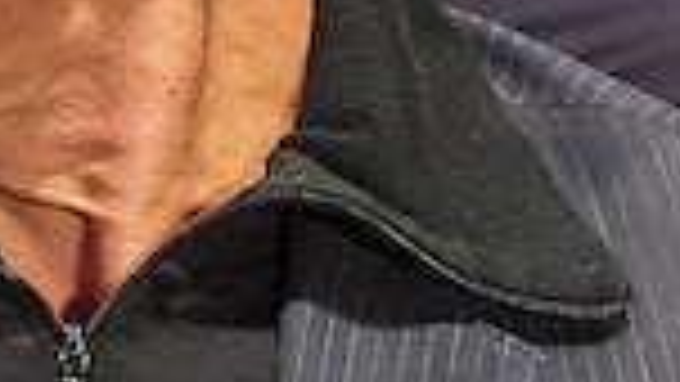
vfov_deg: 1.2
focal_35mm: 1013
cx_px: -847
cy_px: 67
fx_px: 18269
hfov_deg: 2.1
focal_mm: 122
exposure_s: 1/160
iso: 6400
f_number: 2.8
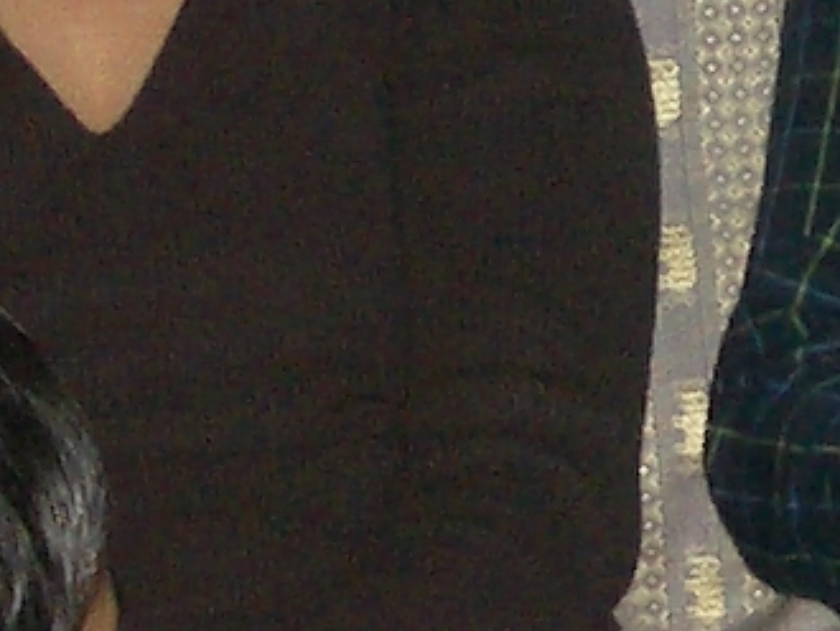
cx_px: 1039
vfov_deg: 6.1
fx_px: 5925
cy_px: -107
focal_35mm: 244
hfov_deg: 8.0
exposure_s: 1/60
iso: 100
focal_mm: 5.8
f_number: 2.6
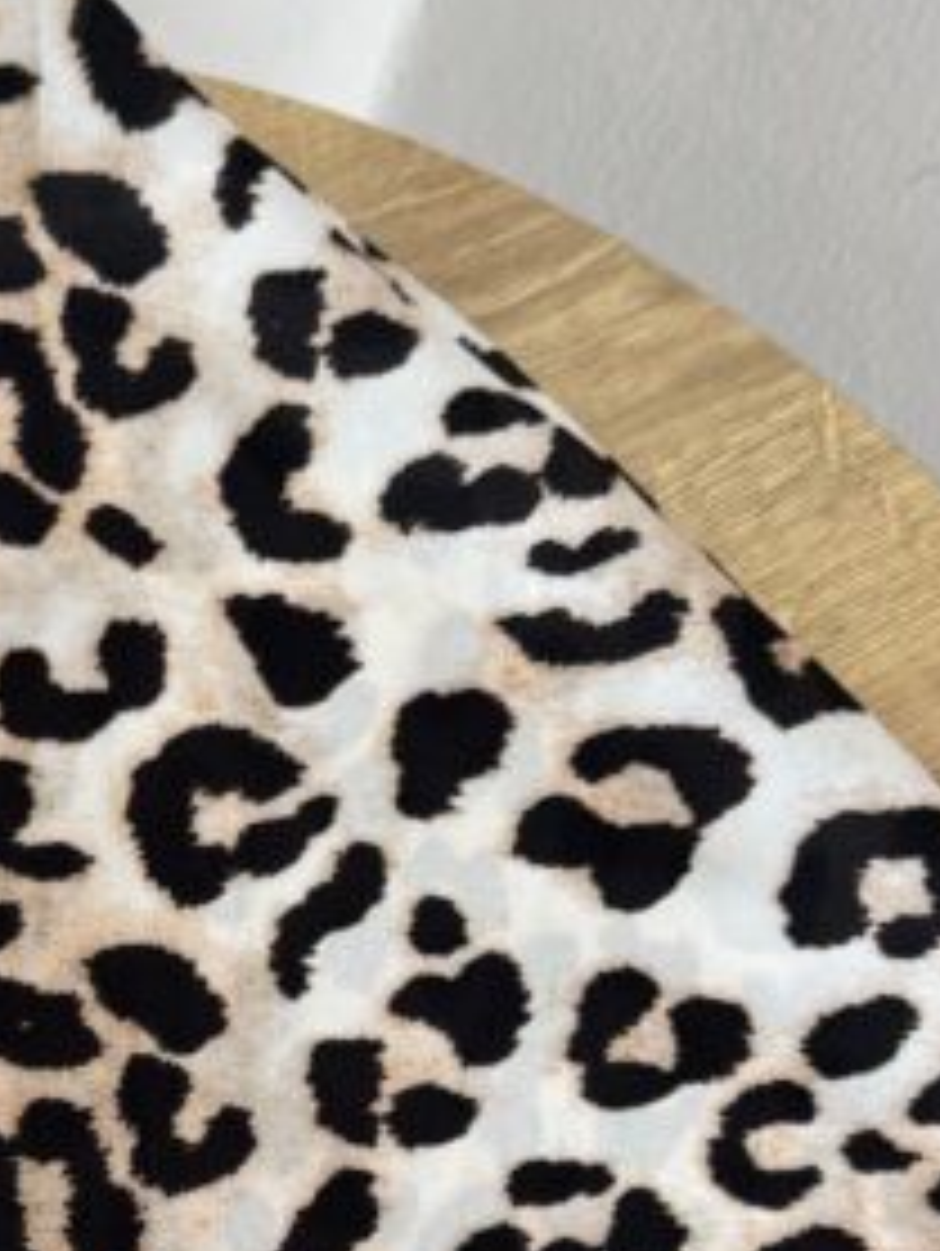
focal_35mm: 69
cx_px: 4
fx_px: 2494
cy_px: 1026
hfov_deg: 20.7
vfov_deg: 27.5
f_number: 1.78
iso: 100
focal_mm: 6.76
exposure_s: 1/121
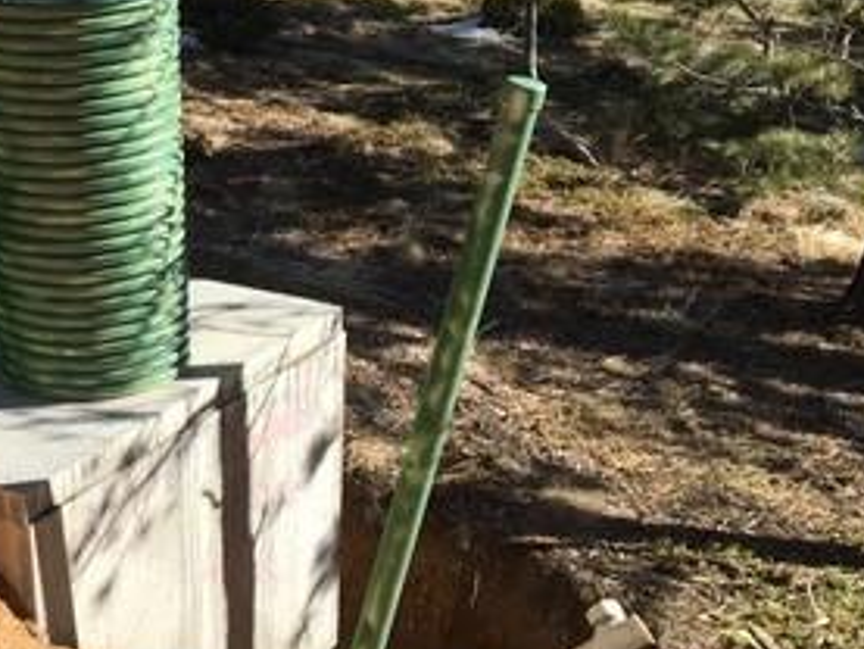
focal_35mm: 67
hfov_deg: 27.0
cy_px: 284
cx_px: -47
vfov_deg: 21.9
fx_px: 1673
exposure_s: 1/874
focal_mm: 4.15
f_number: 2.2
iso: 25
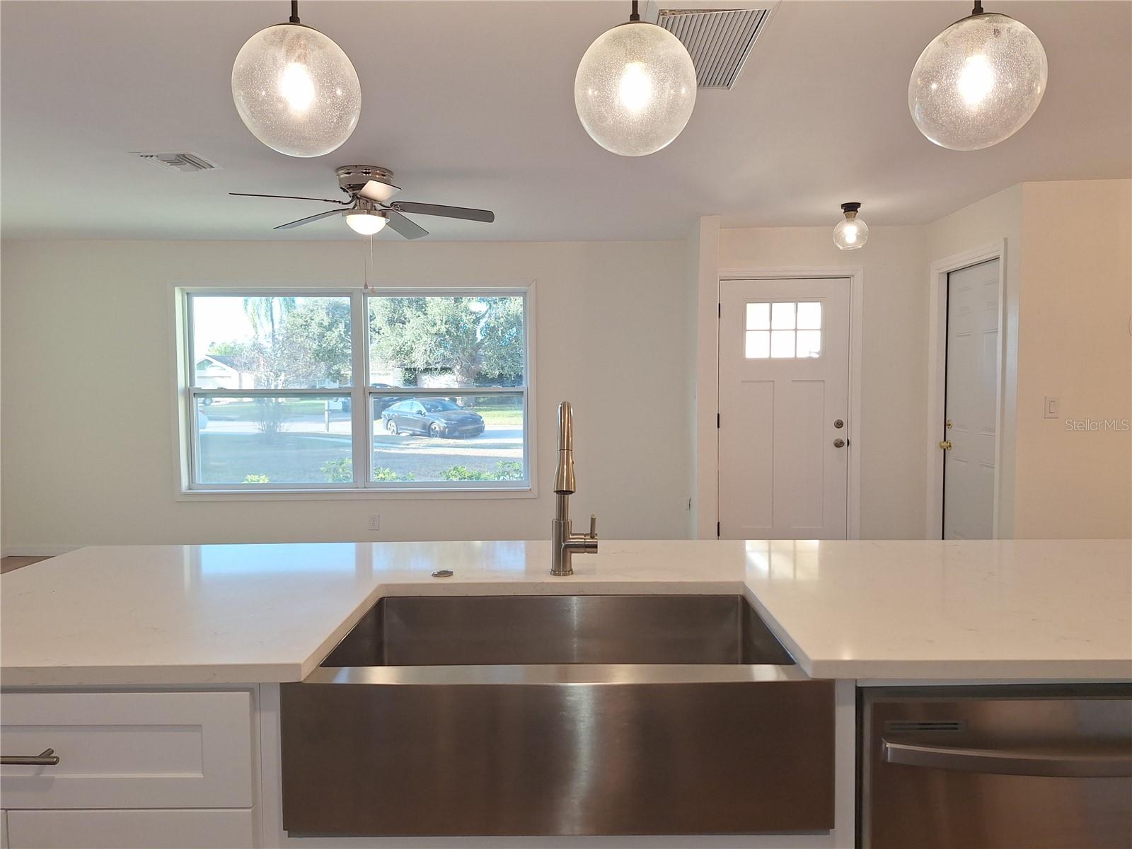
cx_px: 566
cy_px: 424
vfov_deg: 58.9
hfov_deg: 73.9
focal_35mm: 23
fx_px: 752
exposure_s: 1/139
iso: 25
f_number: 1.8
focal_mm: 5.54
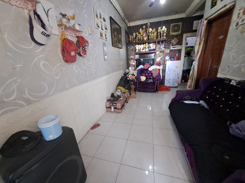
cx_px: 122
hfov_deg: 106.2
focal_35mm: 13
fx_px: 92
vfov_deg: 89.9
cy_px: 92
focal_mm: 1.42
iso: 500
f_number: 2.2
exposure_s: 1/25
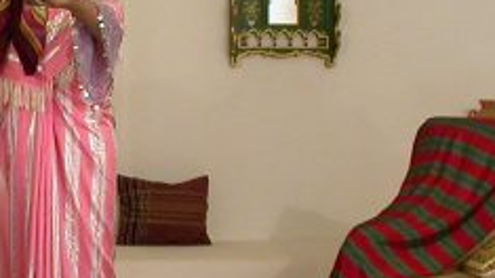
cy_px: 154
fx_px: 1850
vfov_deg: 8.6
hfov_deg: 15.0
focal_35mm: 141
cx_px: -4
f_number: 2.6
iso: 121
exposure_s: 1/4.1
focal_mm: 7.85
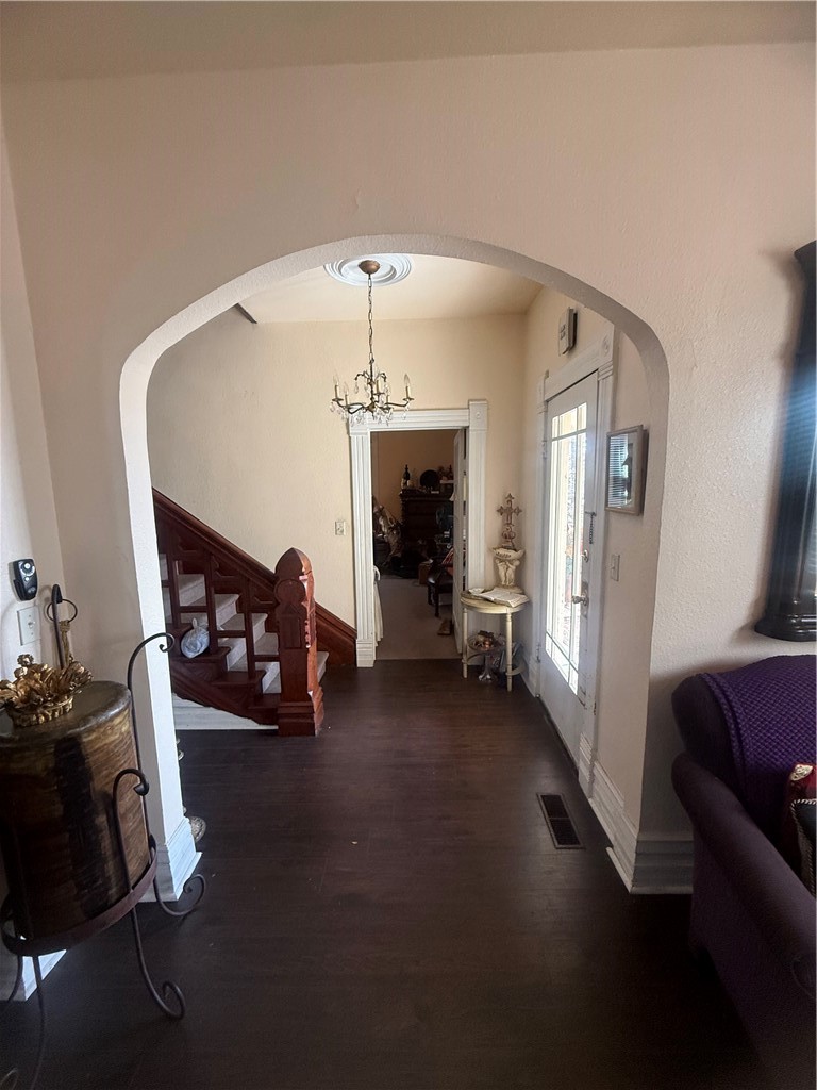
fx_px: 441
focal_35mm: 14
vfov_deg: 102.1
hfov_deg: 85.7
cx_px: 408
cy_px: 545
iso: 320
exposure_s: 1/87
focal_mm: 2.22
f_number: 2.2
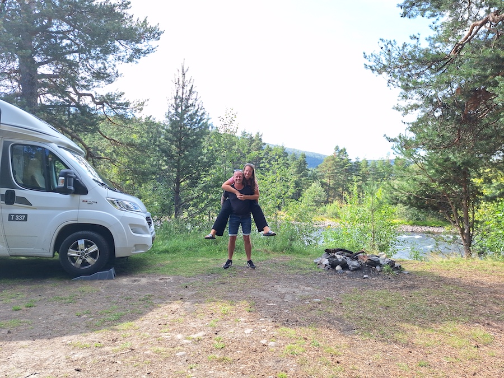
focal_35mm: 23
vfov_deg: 58.9
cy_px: 189
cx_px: 252
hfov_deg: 73.9
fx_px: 335
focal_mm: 5.54
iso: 40
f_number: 1.8
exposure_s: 1/622
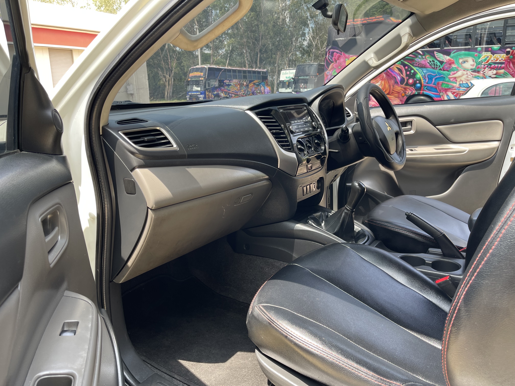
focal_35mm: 26
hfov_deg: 67.3
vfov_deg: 53.1
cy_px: 193
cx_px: 258
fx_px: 387
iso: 32
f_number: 1.6
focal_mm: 5.1
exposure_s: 1/139
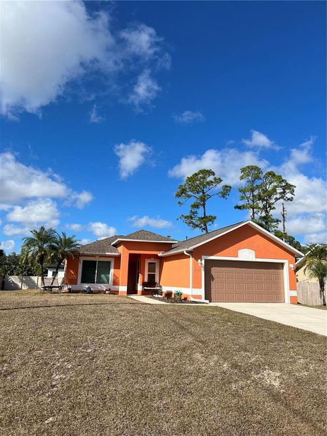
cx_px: 164
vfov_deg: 67.3
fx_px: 328
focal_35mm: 26
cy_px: 218
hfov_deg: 53.0
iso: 50
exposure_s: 1/5319
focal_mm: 5.7
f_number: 1.5
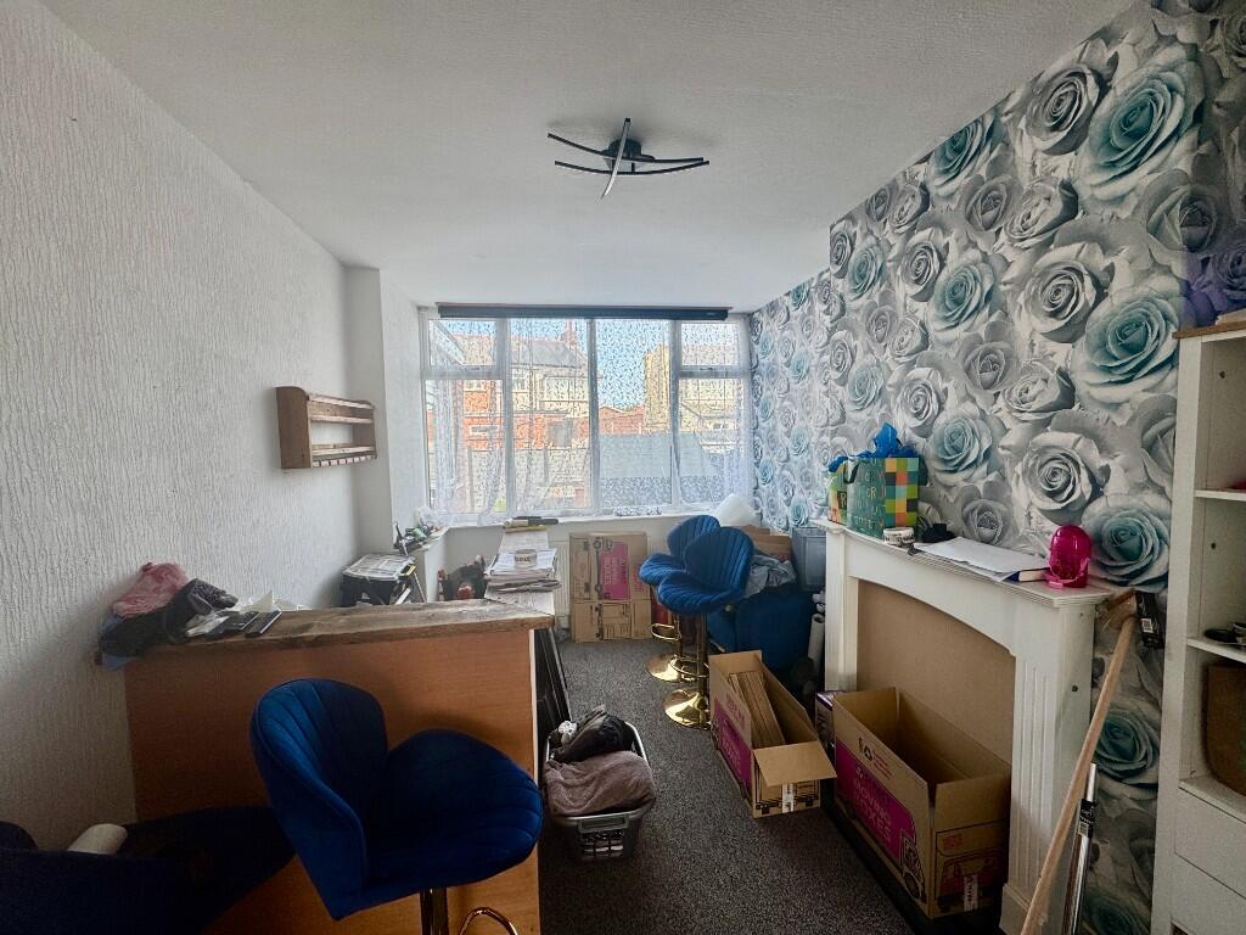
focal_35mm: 14
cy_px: 468
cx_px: 623
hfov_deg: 102.1
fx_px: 504
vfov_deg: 85.7
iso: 40
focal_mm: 2.22
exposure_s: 1/256
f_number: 2.2
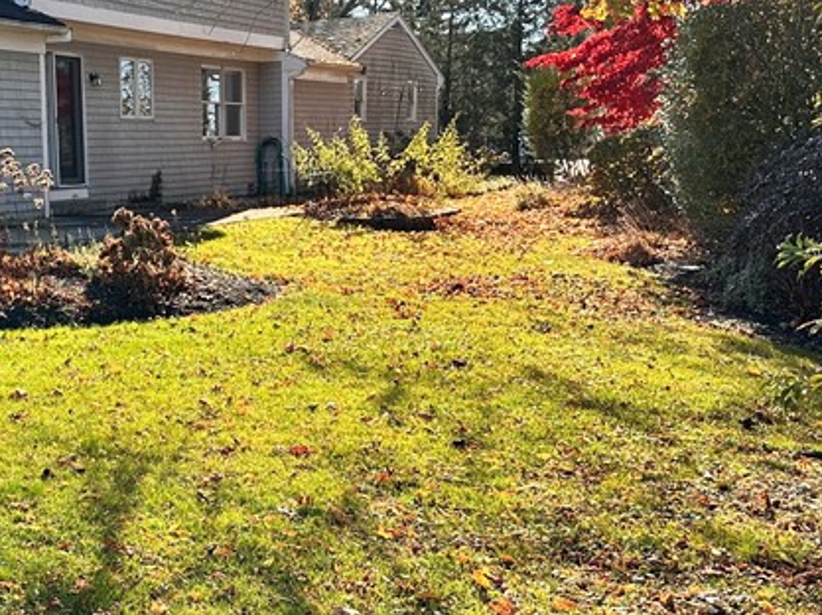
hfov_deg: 31.5
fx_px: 1400
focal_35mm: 59
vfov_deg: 24.7
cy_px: 367
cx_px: 112
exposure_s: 1/1357
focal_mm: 6.86
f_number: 1.78
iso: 80
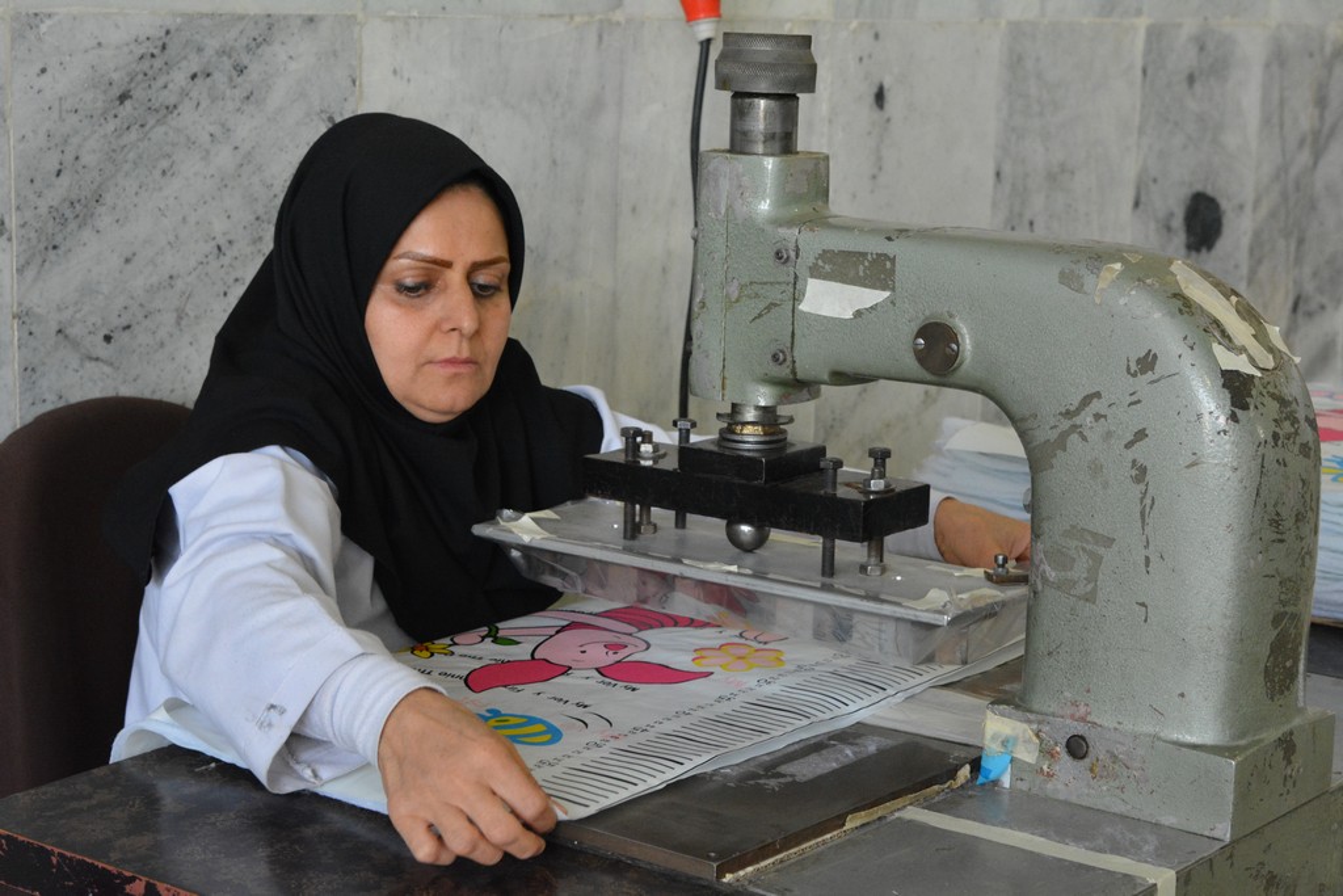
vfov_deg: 19.7
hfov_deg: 29.2
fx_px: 2574
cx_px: 672
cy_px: 448
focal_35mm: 69
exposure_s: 1/160
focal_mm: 46
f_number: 6.3
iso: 3200
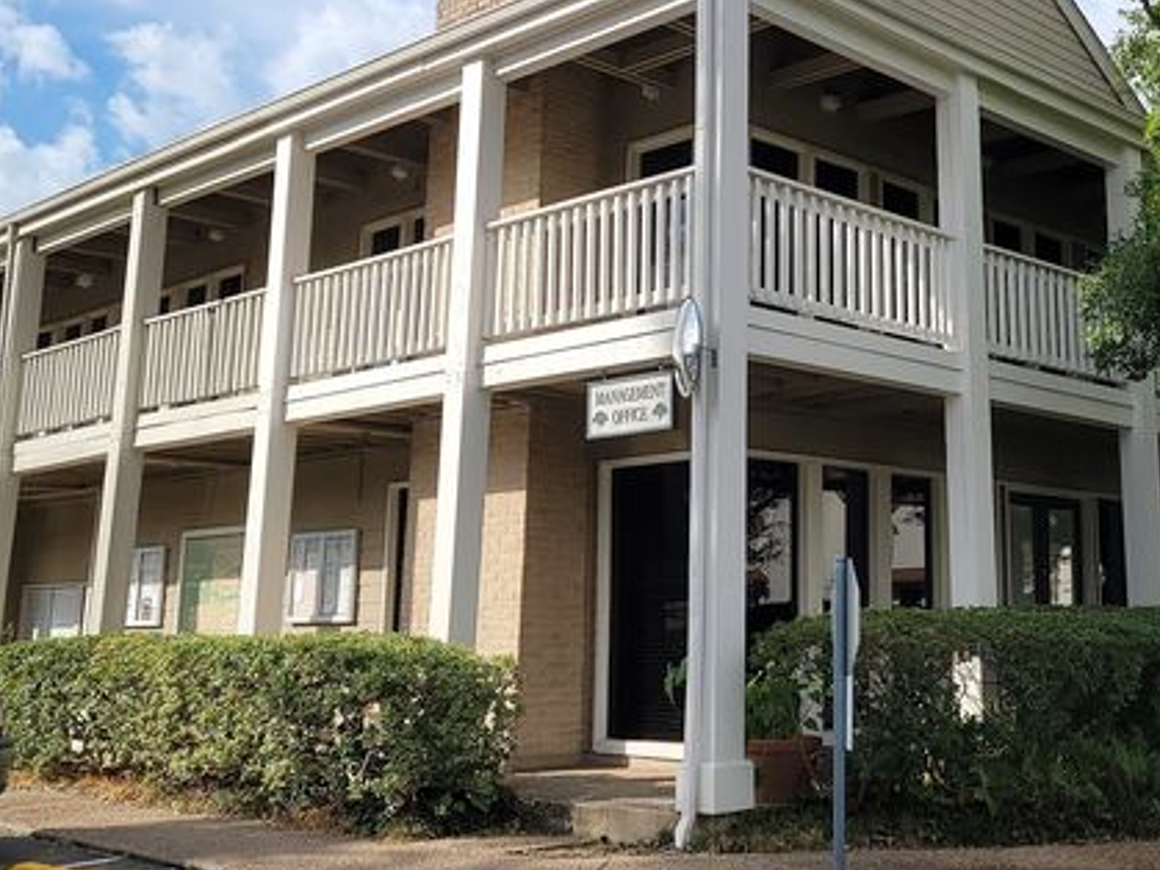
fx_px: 1139
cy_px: 284
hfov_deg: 52.4
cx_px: 817
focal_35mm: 34
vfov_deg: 41.2
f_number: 1.8
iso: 16
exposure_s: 1/924
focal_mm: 6.7
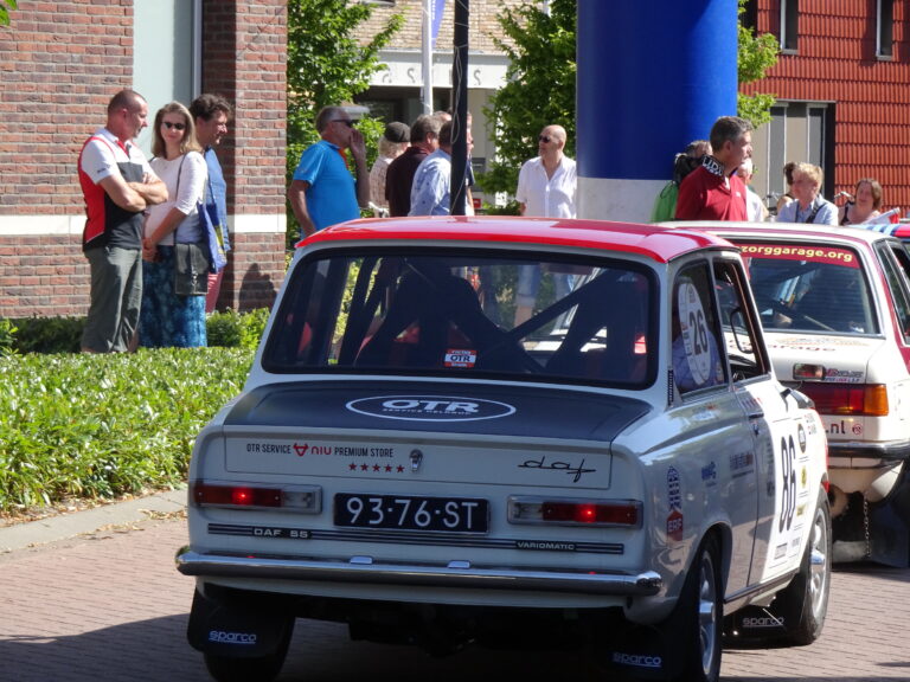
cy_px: 341
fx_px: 5573
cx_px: 455
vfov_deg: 7.0
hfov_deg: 9.3
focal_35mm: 212
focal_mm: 36.24
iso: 125
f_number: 6.3
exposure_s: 1/250
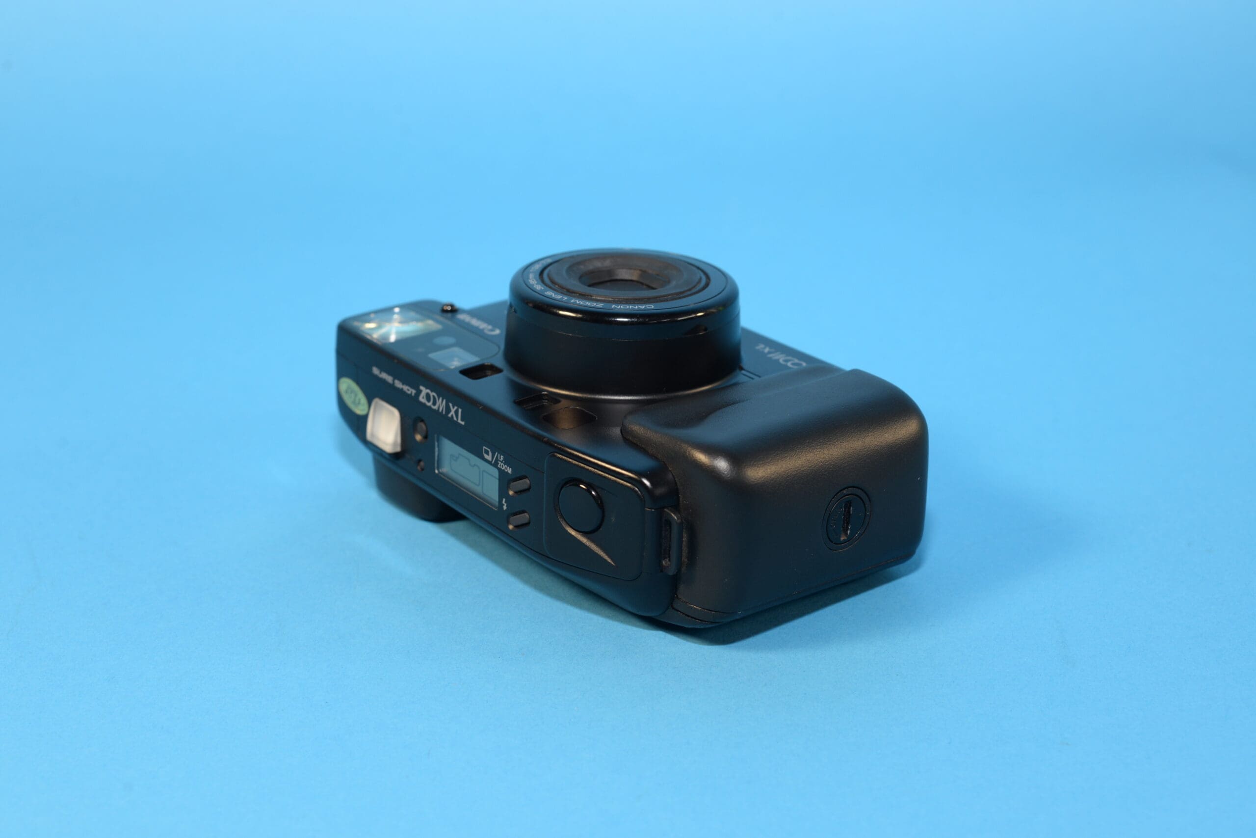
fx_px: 1744
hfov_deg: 39.6
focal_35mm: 50
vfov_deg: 27.0
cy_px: 419
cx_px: 628
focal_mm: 50
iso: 320
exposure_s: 1/60
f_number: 8
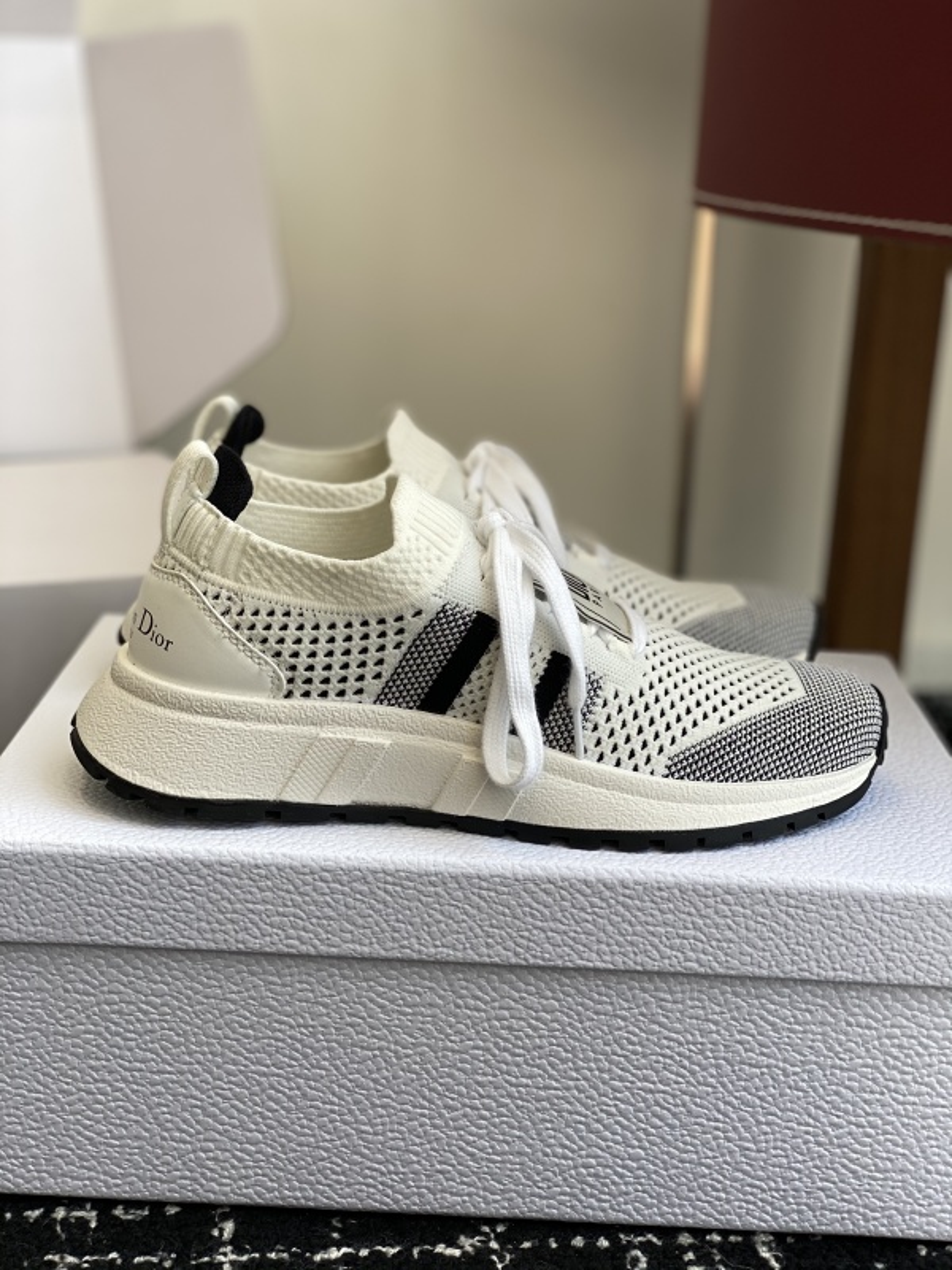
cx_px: 476
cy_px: 635
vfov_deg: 36.8
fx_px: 1907
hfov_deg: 28.0
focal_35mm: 52
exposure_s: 1/208
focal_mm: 6
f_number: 2
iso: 20
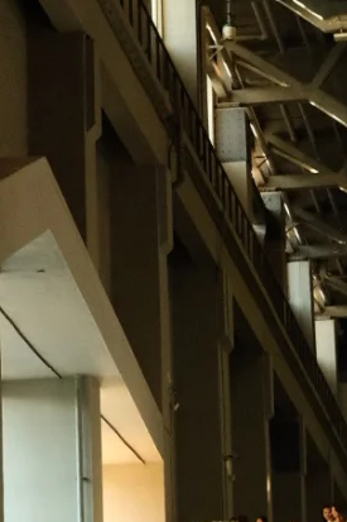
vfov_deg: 9.8
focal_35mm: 208
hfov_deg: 6.6
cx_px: 119
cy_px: 604
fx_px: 3010
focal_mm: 35
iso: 5000
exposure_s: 1/320
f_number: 4
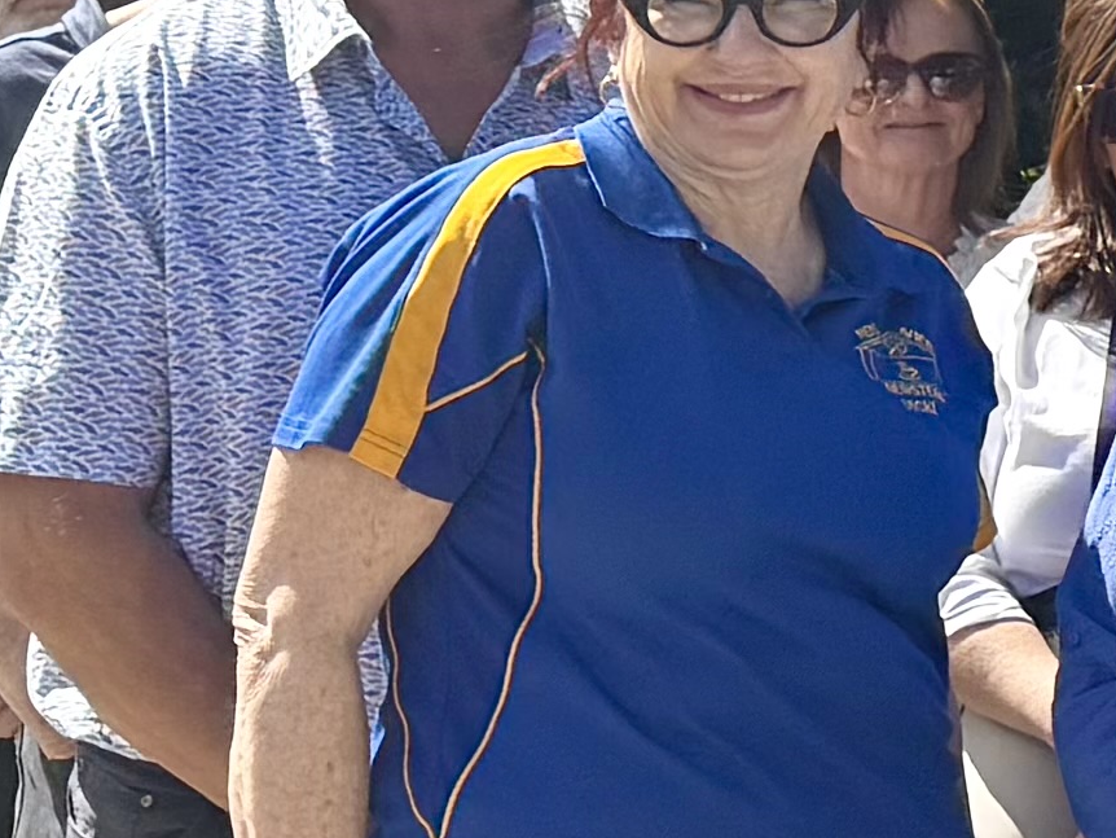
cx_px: 3155
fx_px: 5127
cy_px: -45
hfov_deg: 9.9
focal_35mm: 159
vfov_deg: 9.3
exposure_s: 1/3279
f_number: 1.78
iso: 100
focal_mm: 6.76
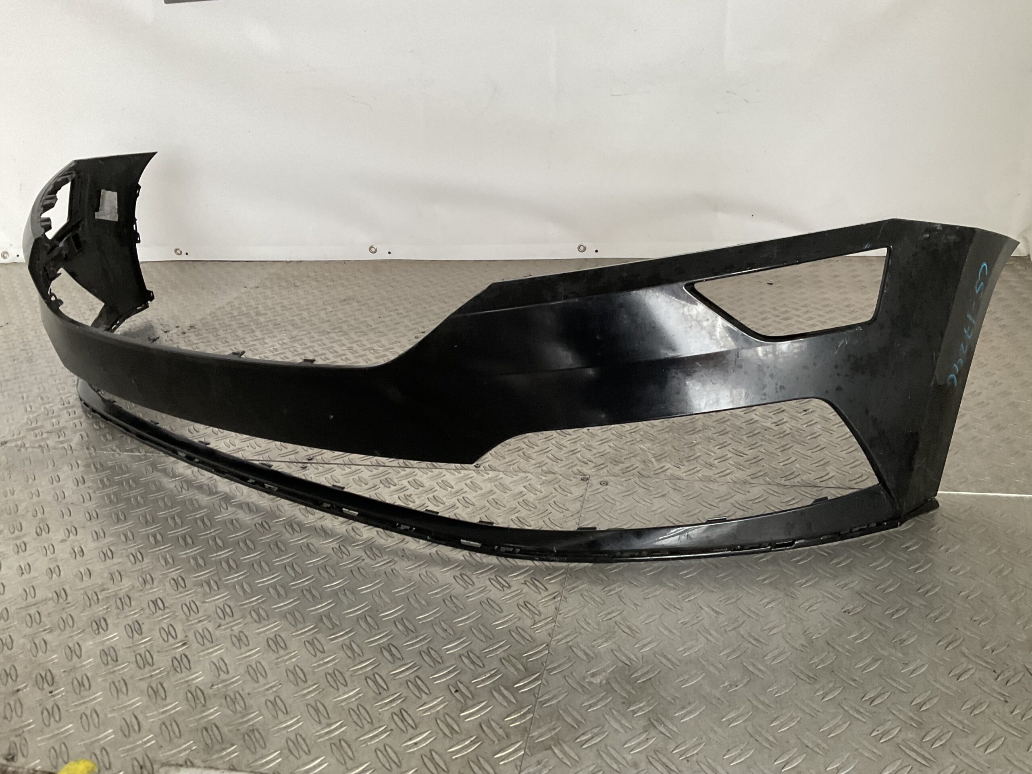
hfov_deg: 61.7
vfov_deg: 48.2
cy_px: 387
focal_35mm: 29
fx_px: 865
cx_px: 516
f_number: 1.8
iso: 100
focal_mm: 3
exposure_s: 1/50
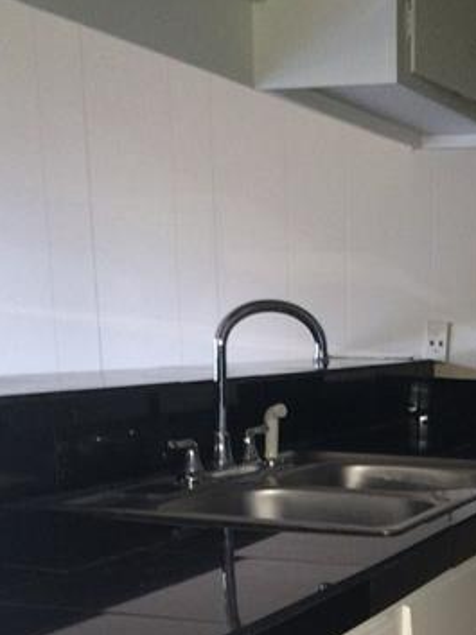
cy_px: 642
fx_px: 1156
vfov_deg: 28.7
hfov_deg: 22.5
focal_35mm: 63
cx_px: 456
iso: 125
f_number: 2.2
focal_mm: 4.15
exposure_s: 1/17
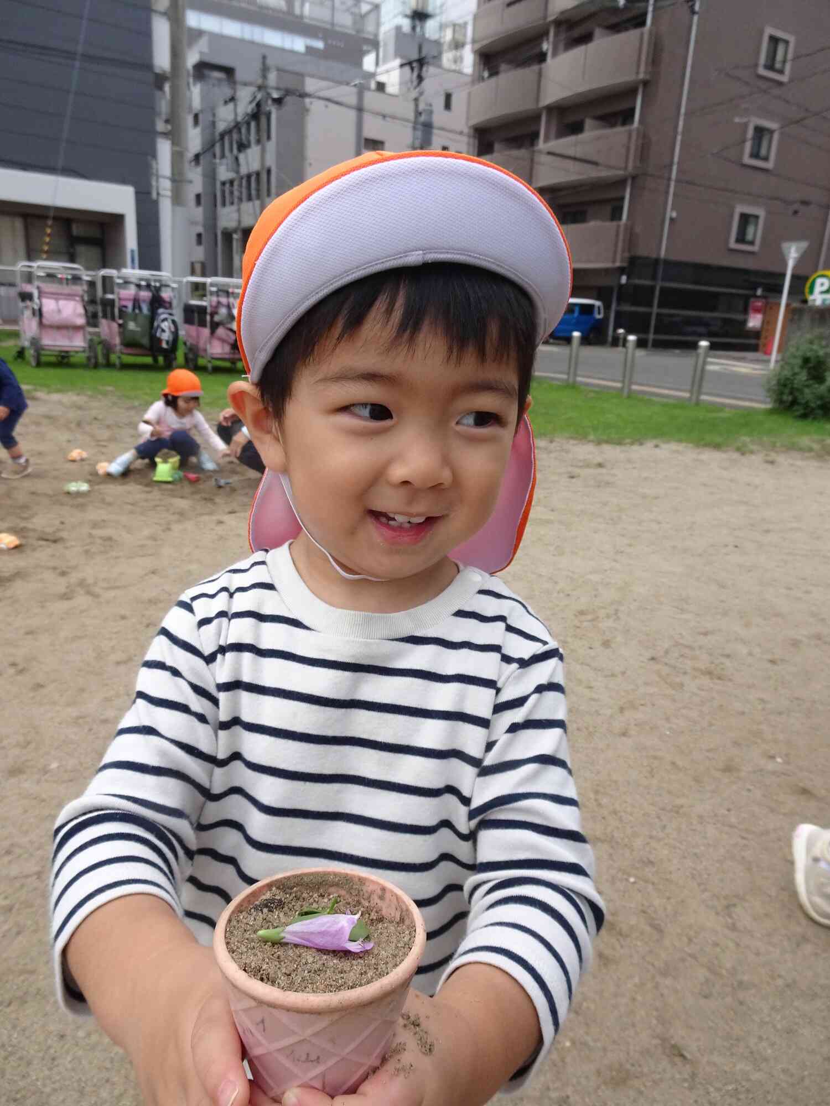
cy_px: 553
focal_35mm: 24
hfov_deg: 56.8
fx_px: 767
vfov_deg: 71.6
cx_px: 415
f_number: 3.5
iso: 160
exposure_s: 1/640
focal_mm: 4.1
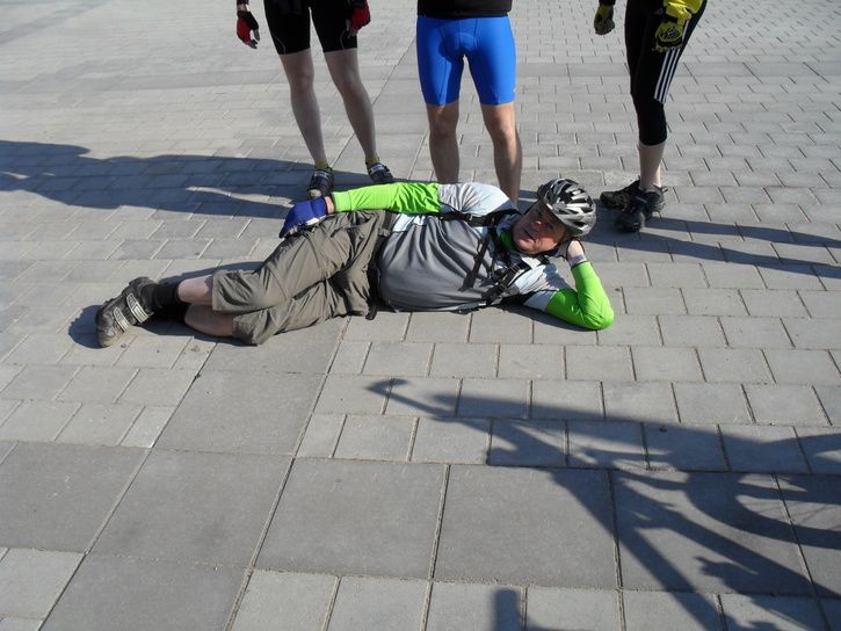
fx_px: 850
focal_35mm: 35
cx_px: 420
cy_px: 316
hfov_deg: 52.6
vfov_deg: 40.7
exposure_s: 1/180
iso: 100
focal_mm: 6.3
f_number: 8.4
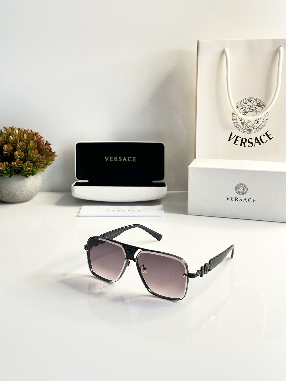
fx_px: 529
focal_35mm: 48
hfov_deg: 30.3
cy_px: 190
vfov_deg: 39.7
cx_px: 143
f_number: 1.78
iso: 250
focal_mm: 6.86
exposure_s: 1/60
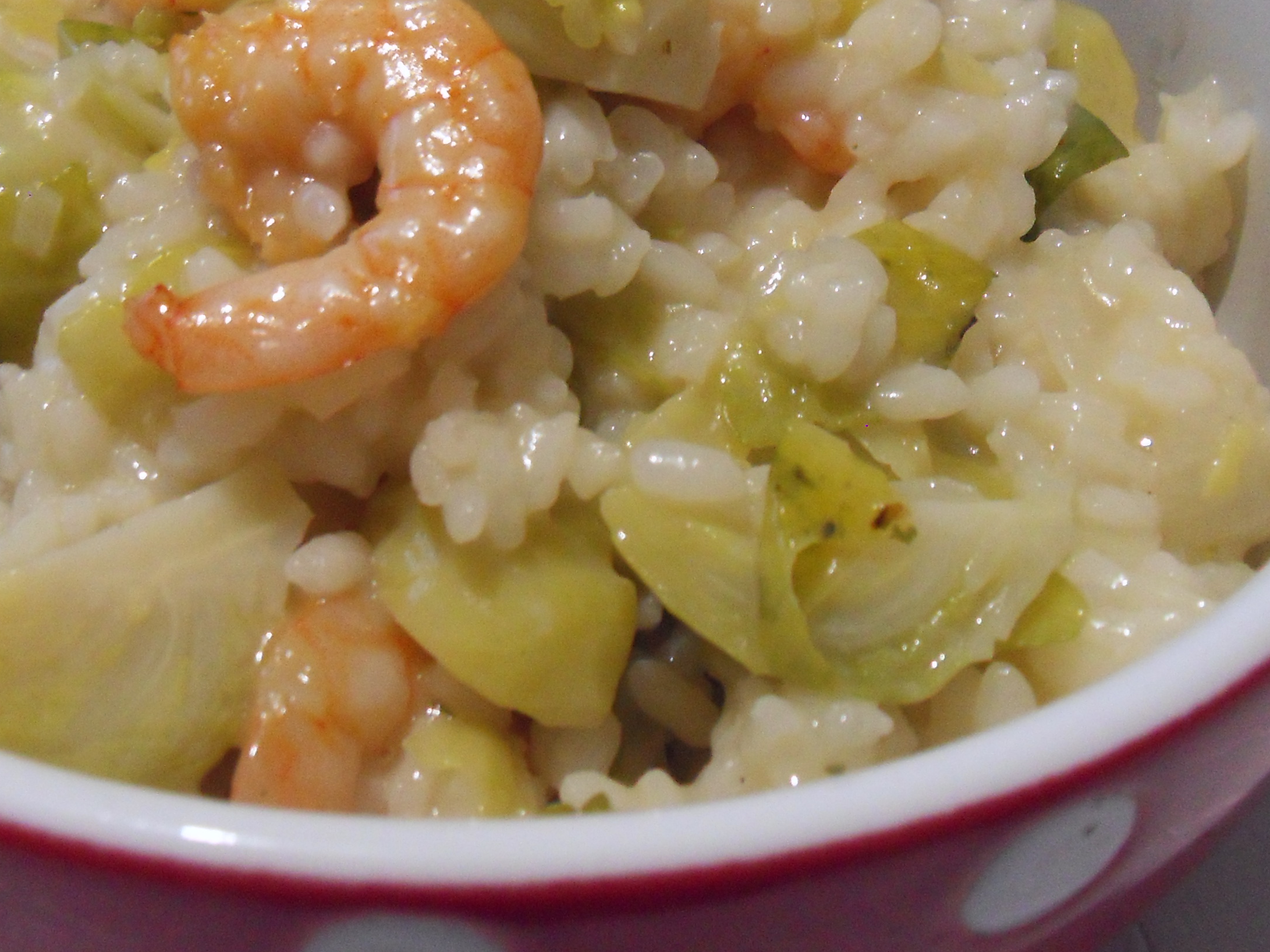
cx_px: 485
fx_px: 1614
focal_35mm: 44
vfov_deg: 32.8
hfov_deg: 42.7
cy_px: 388
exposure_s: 1/20
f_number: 3.3
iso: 400
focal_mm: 4.2
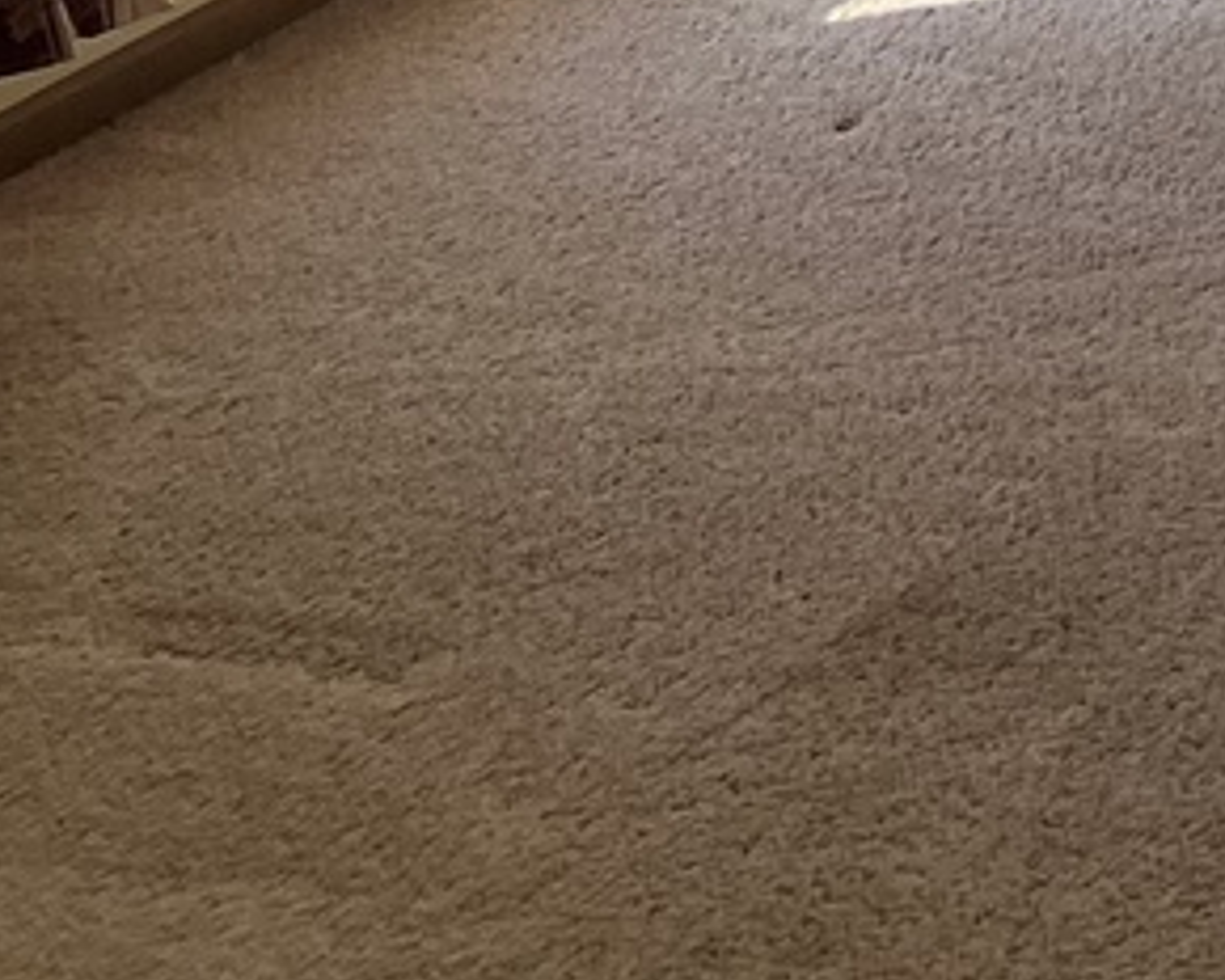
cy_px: -1157
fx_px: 4568
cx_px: 2932
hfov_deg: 12.2
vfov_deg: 10.9
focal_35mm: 126
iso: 50
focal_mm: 5.7
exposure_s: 1/383
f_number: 1.5
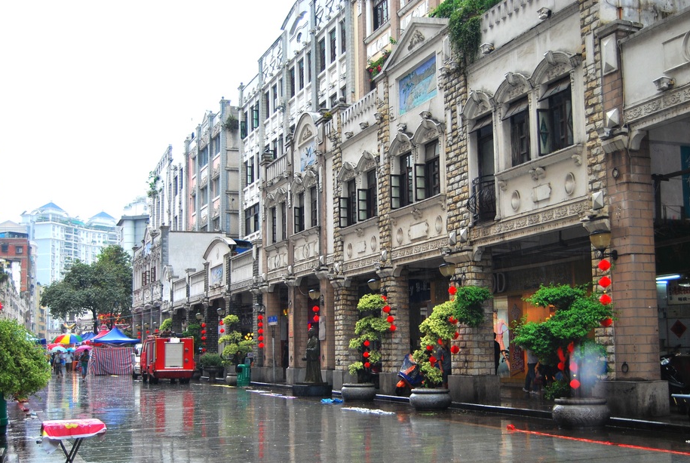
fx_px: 903
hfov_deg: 41.8
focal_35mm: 47
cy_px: 255
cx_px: 379
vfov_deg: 28.8
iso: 110
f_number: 4.2
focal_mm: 28
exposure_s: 1/125
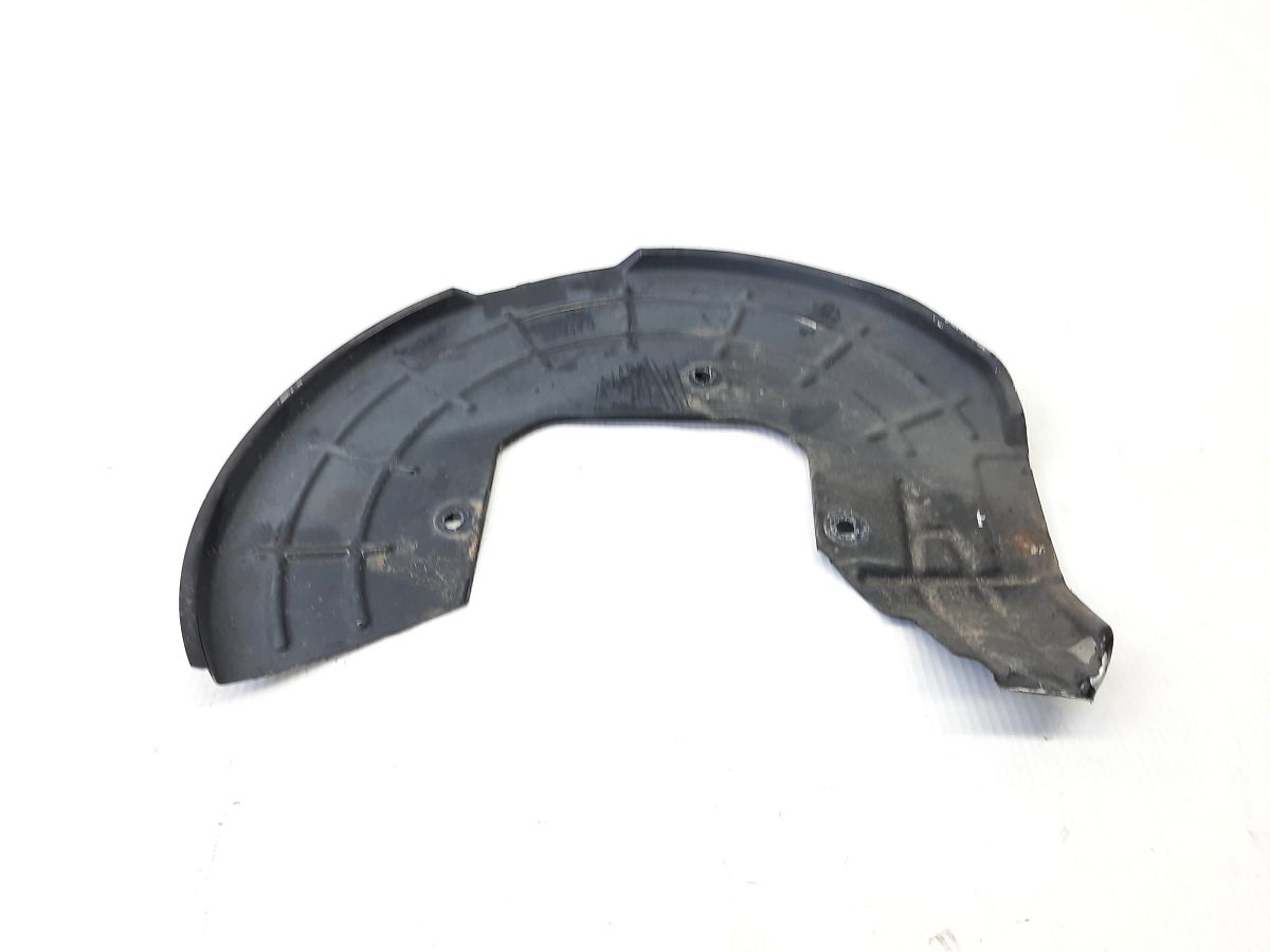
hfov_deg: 69.4
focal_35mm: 25
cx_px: 635
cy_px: 476
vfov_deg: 54.9
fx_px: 917
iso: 100
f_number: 2
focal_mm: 4.6
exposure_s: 1/50
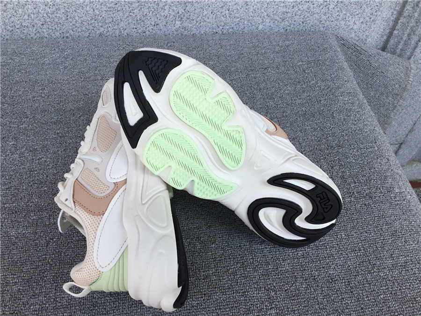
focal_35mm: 31
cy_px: 158
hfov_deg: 58.4
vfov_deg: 45.4
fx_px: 377
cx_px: 210
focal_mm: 3.3
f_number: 2.4
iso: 25
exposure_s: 1/420
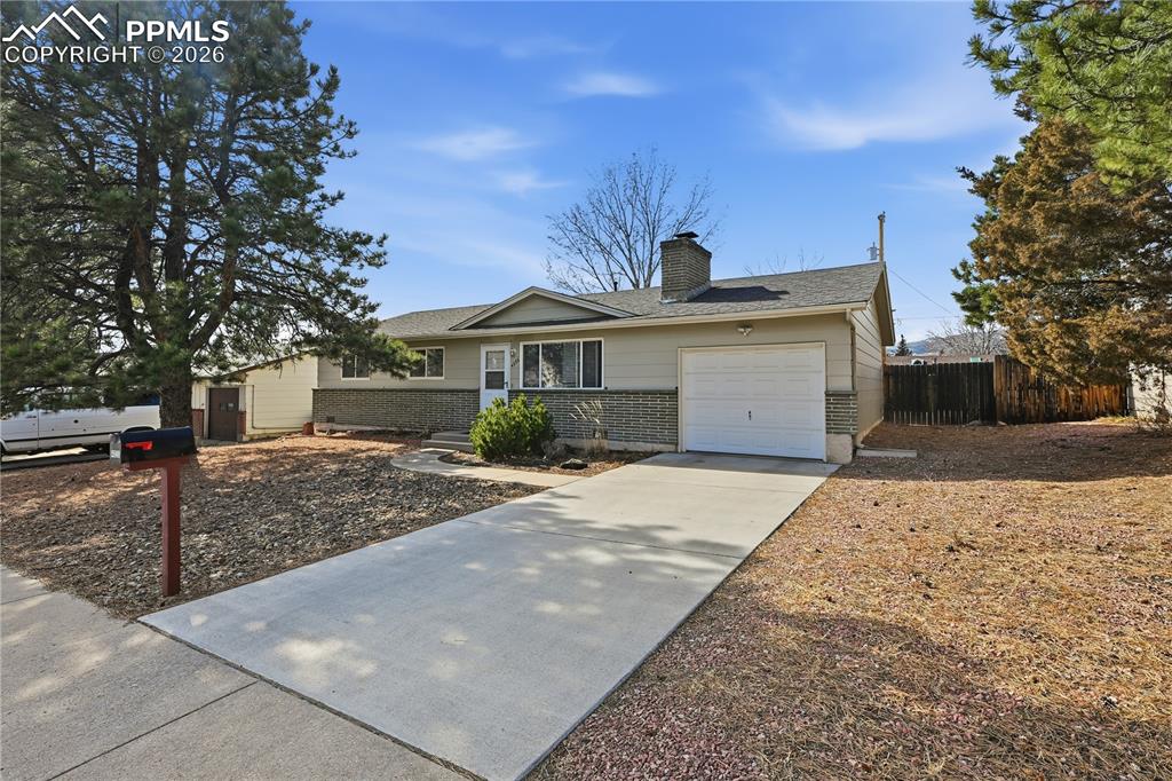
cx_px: 586
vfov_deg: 73.7
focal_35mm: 16
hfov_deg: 96.8
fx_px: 521
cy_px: 390
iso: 100
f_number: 11
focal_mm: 16
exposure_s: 1/200
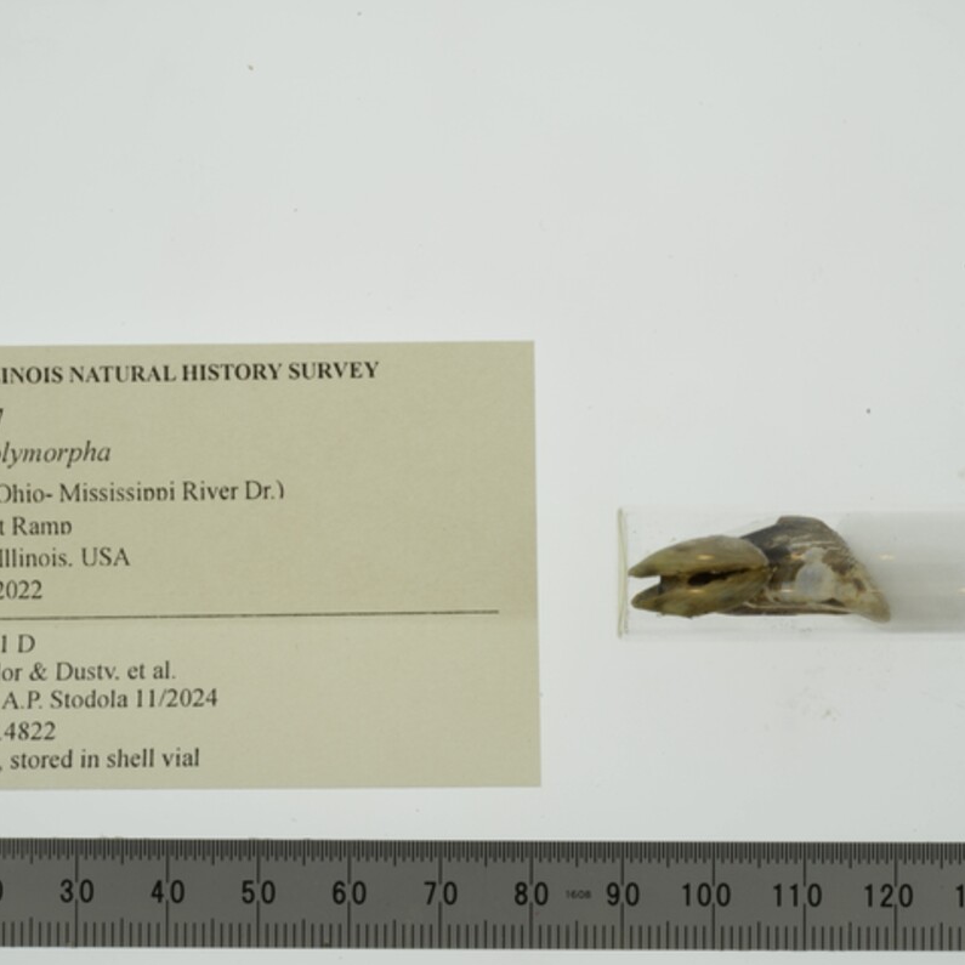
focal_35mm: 77
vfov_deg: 22.5
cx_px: 511
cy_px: 485
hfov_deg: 22.5
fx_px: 2429
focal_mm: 60
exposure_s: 1/10
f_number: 32
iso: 100
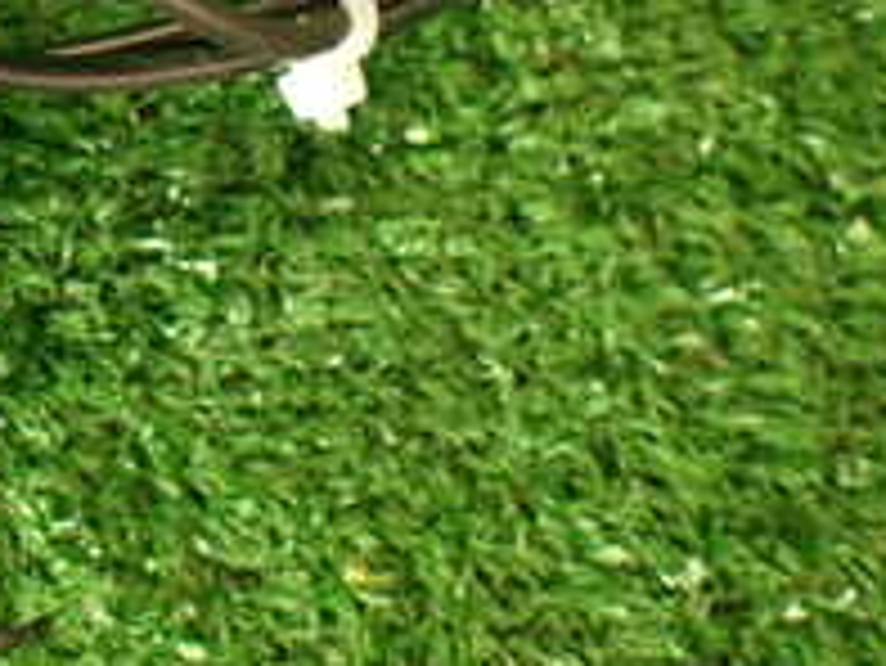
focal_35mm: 76
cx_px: -153
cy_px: 4
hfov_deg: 23.6
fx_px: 1946
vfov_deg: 18.9
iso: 200
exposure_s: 1/60
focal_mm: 4.5
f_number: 2
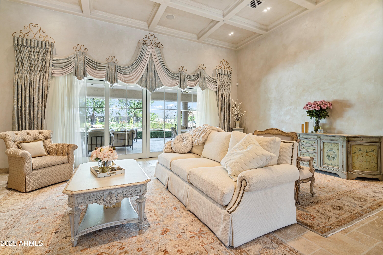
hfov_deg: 96.7
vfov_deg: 73.7
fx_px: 170
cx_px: 192
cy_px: 128
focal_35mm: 16
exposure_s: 1
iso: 320
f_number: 9
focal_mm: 16
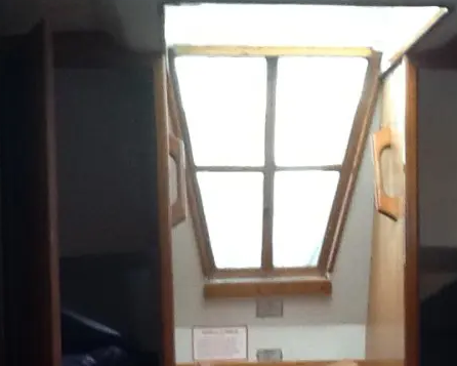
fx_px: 1042
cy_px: 370
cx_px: 296
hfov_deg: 24.6
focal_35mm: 77
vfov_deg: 19.3
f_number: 2.4
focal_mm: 2.03
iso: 160
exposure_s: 1/30
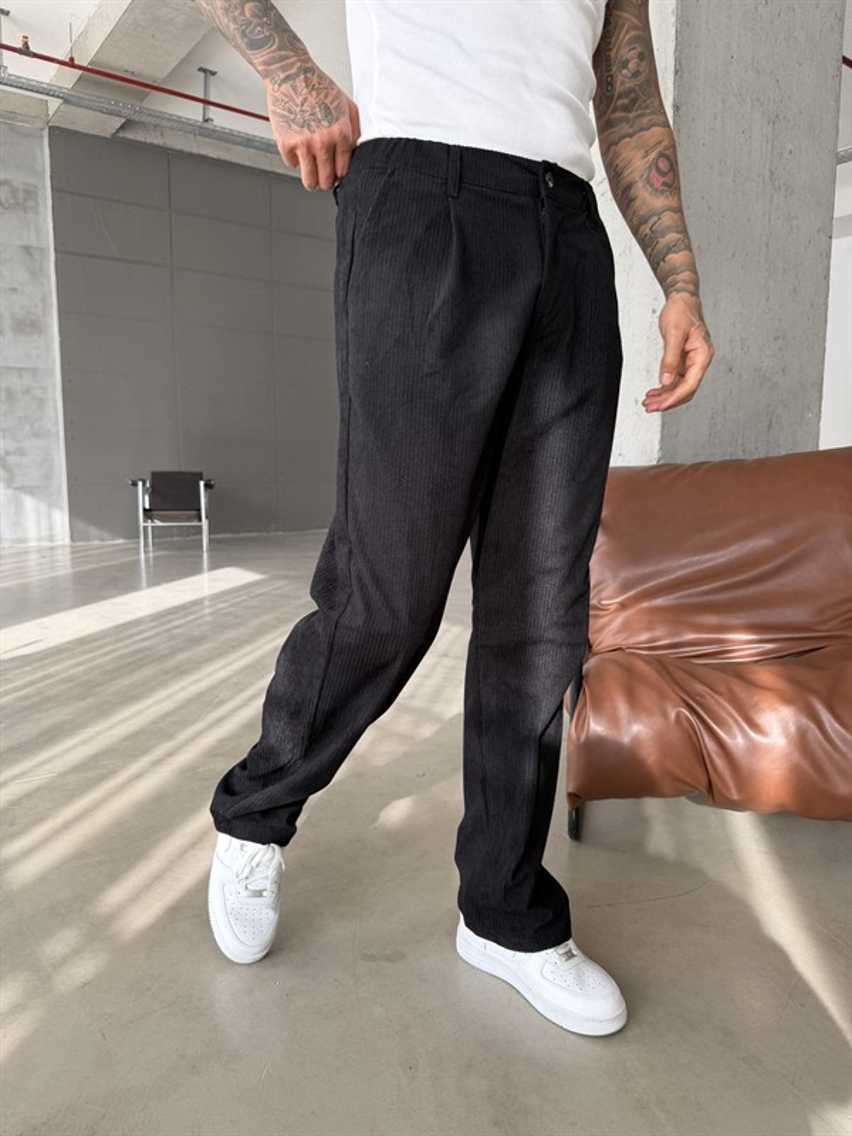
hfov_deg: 56.8
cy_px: 568
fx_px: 788
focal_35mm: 24
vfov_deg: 71.6
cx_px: 426
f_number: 1.78
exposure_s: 1/271
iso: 64
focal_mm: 6.76
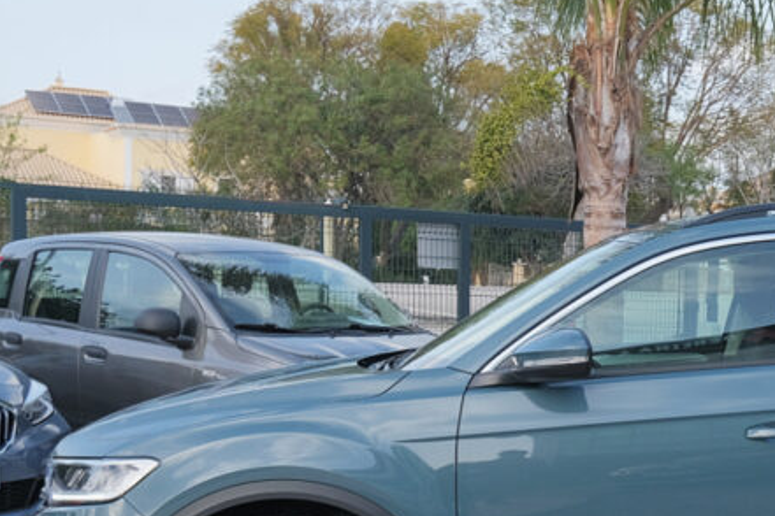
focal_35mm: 72
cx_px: 713
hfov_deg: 27.0
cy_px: 448
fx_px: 1550
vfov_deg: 18.7
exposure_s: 1/160
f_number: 7.1
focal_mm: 20.9
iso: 320
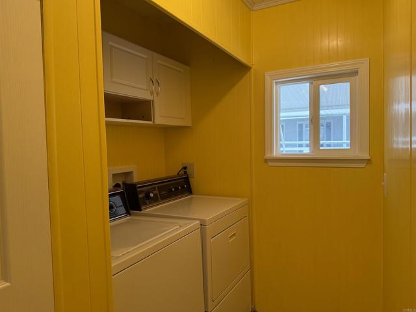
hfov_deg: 71.6
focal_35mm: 24
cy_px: 156
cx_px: 208
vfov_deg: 56.8
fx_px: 288
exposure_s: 1/140
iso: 200
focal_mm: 6.76
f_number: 1.78
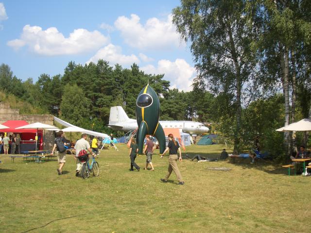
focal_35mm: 41
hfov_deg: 45.8
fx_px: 368
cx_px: 156
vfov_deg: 35.1
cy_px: 116
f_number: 4.6
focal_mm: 6.8
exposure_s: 1/320
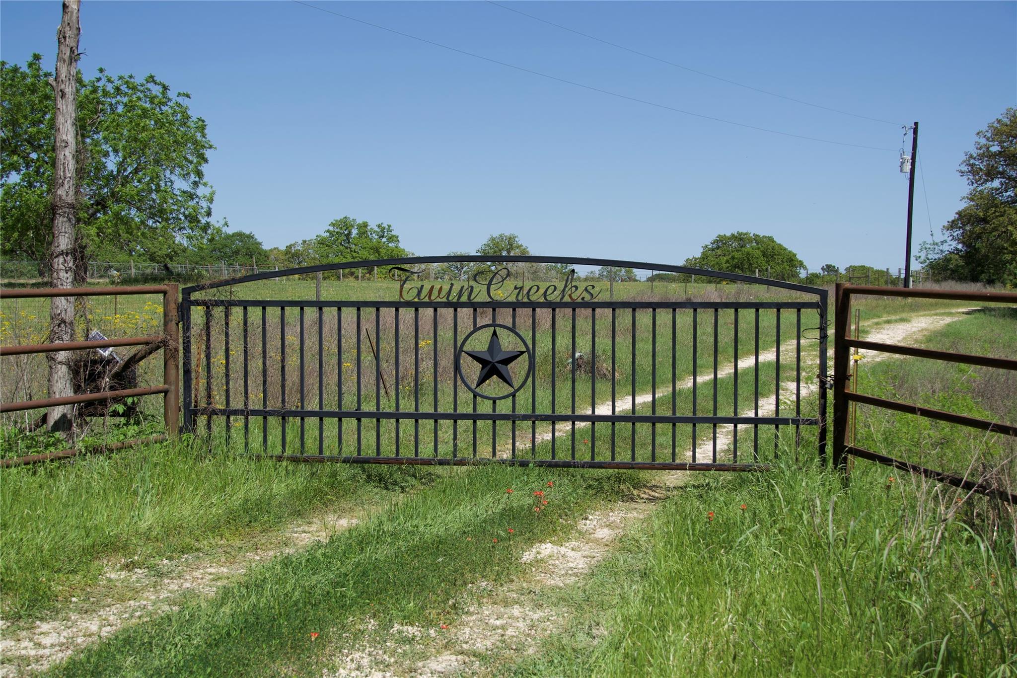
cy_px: 339
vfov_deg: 31.9
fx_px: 1186
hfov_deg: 46.4
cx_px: 508
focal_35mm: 42
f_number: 5
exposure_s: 1/800
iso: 100
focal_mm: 28
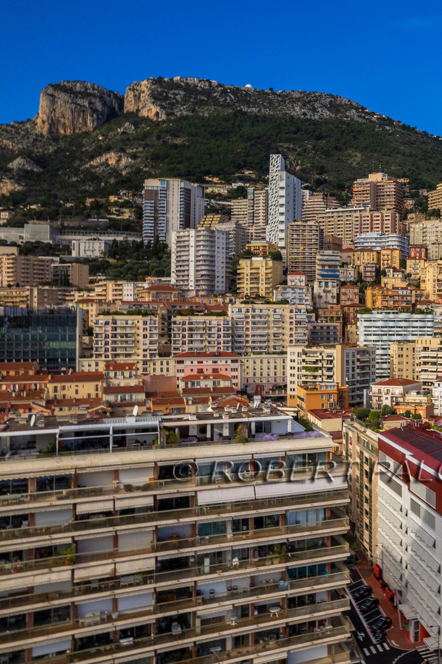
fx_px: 645
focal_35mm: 35
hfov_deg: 32.8
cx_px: 495
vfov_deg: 54.4
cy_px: 315
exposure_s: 1/100
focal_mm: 8.4
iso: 200
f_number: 2.8
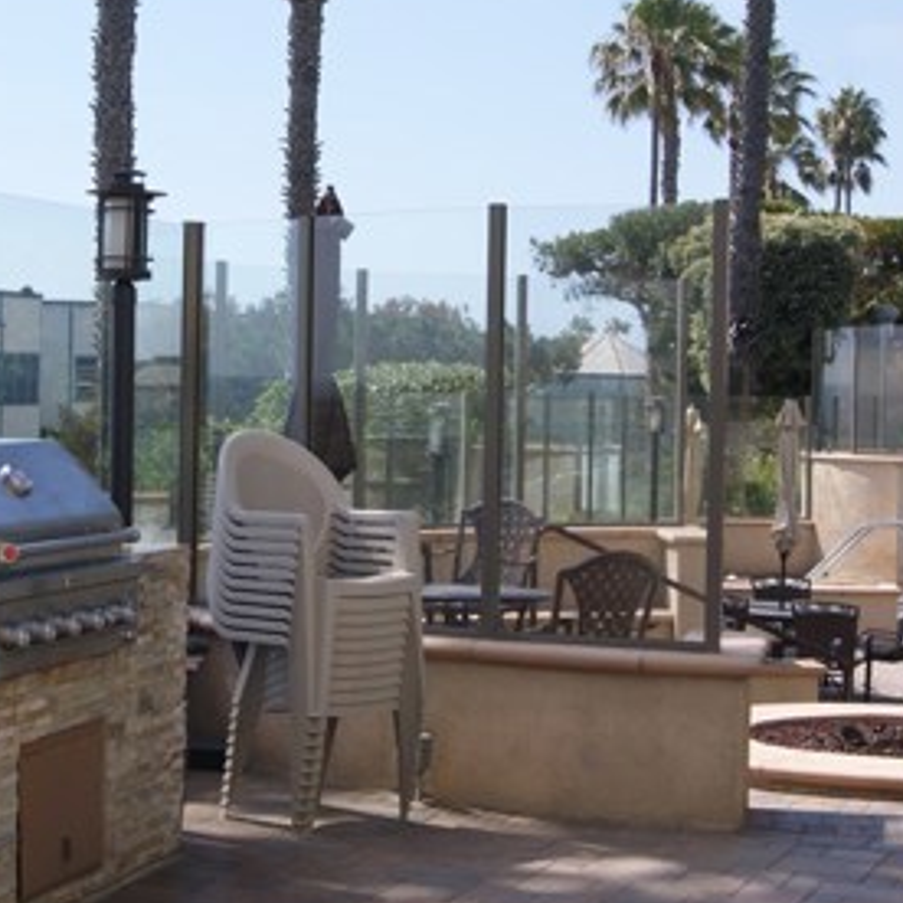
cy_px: 389
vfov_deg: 22.5
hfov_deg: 22.3
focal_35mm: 77
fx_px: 2273
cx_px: 268
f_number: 11
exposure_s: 1/100
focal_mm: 26
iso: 100
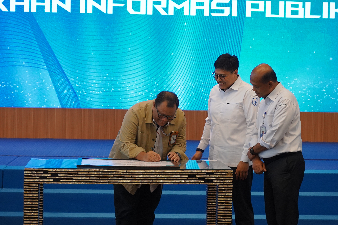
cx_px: 169
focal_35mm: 88
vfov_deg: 15.5
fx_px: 826
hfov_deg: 23.1
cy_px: 112
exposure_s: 1/160
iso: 2500
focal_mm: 59
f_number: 4
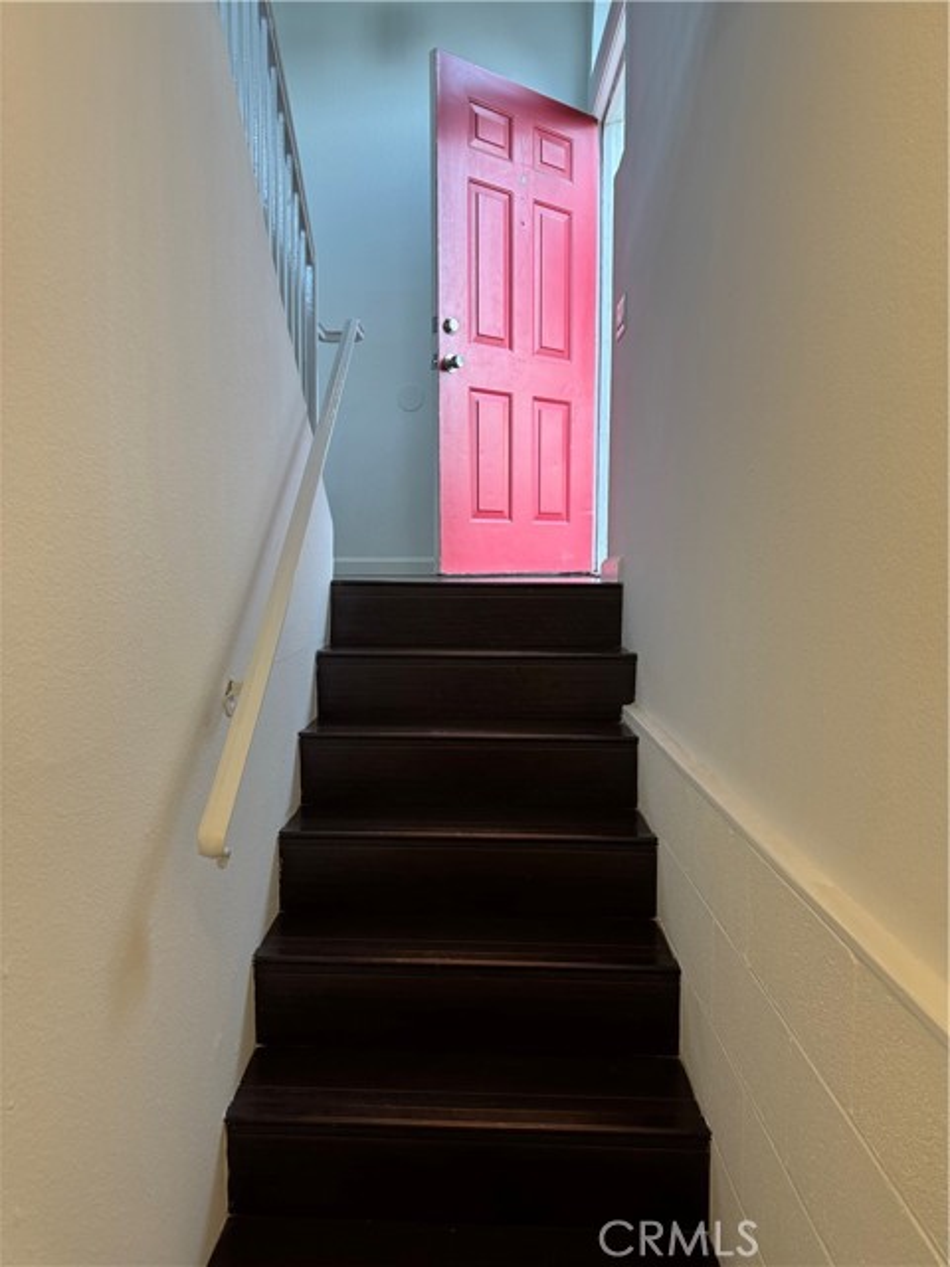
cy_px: 634
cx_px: 475
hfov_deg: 56.8
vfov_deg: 71.6
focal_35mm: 24
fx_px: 878
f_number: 1.78
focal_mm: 6.76
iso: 200
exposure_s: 1/60
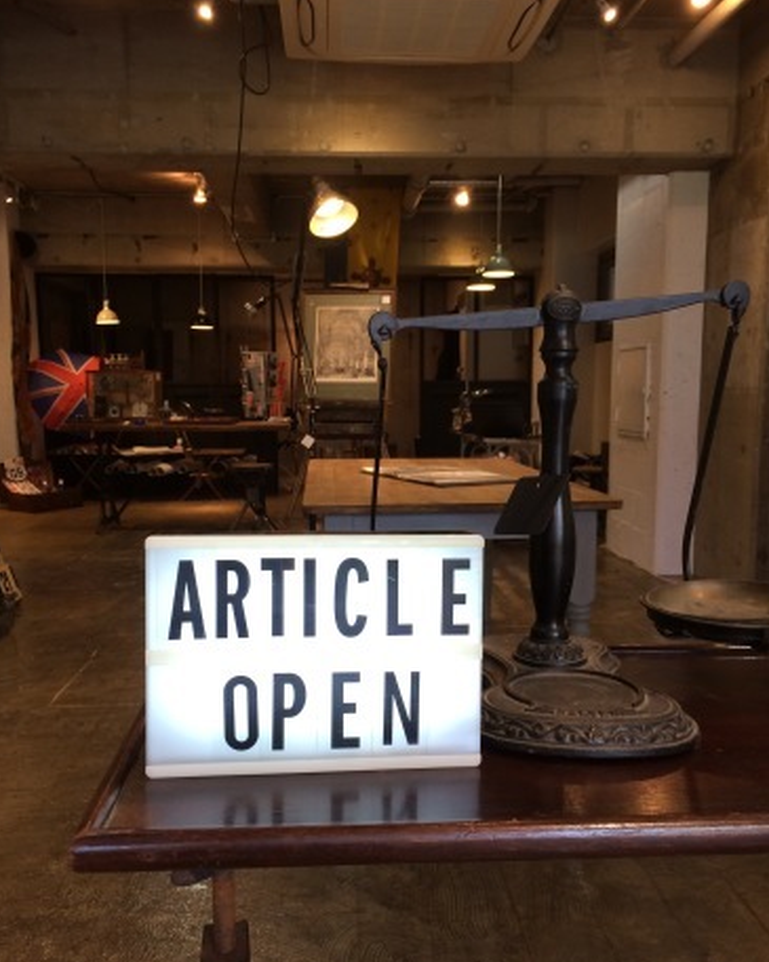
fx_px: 883
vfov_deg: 57.2
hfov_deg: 47.1
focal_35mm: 31
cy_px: 505
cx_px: 378
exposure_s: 1/30
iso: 64
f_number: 2.2
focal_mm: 4.15
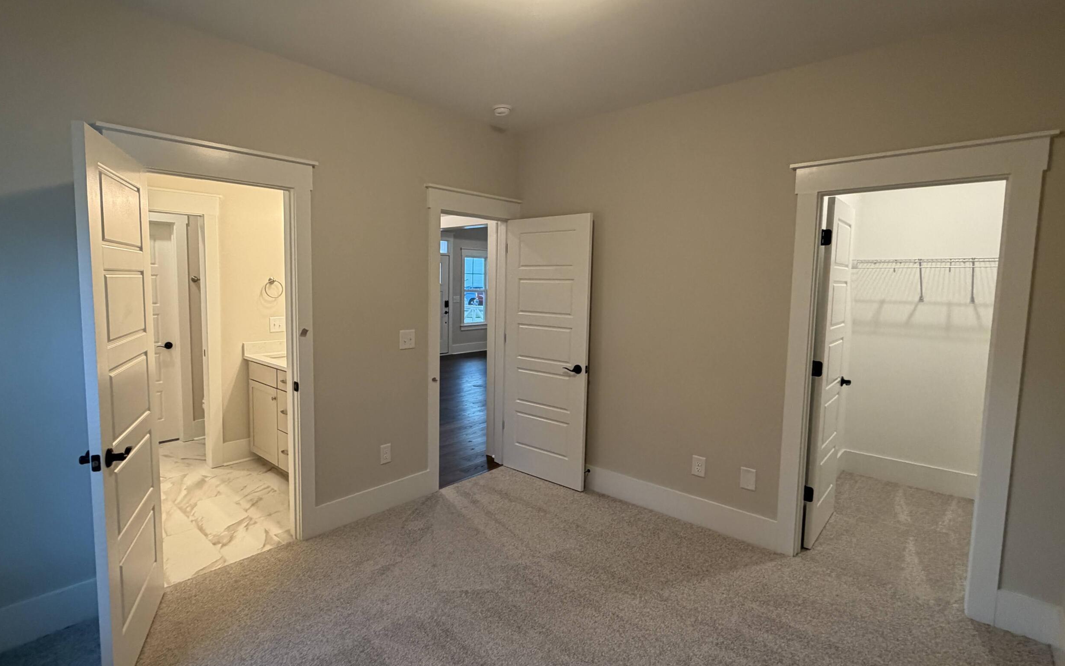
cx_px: 478
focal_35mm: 18
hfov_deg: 90.8
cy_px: 326
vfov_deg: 65.0
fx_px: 522
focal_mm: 2.22
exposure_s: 1/120
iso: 320
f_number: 2.2
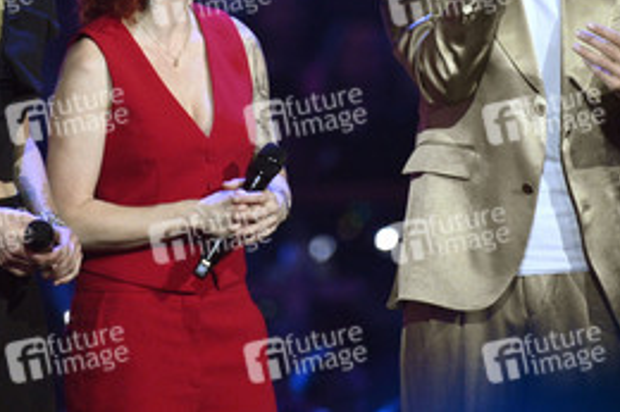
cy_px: 57
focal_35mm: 866
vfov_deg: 1.6
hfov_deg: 2.4
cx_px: 242
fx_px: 14904
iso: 12800
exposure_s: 1/200
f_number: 5.6
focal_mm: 500
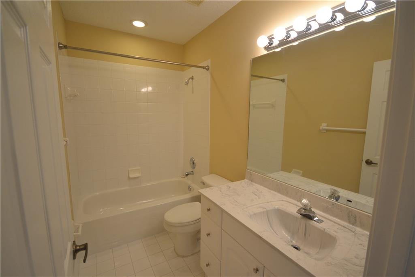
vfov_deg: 77.3
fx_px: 173
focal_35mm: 15
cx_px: 208
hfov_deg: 100.4
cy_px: 138
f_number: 4
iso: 640
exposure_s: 1/60
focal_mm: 10
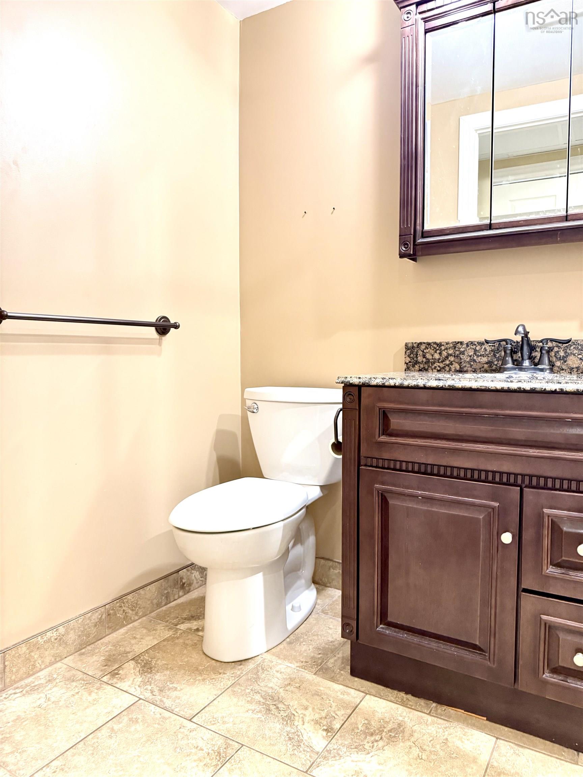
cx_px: 292
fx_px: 539
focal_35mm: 24
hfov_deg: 56.8
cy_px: 388
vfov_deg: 71.6
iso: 640
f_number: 1.78
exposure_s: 1/40
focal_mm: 6.76
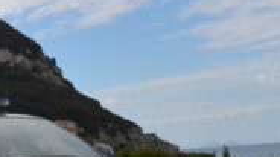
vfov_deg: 10.2
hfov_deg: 15.6
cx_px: -225
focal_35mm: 118
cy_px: 51
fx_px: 875
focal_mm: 18
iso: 100
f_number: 11
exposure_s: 1/200
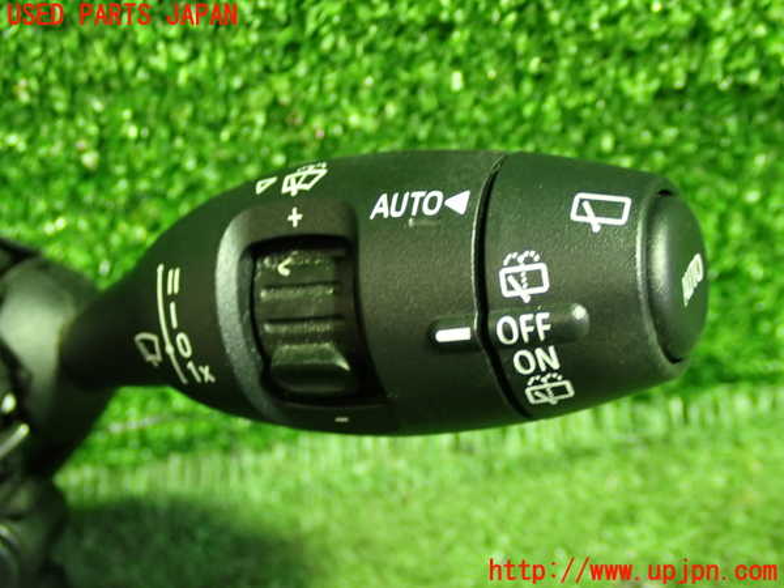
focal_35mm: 54
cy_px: 294
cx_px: 392
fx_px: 1223
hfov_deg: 35.5
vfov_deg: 27.0
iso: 800
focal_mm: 9.65
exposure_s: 1/15
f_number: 3.3
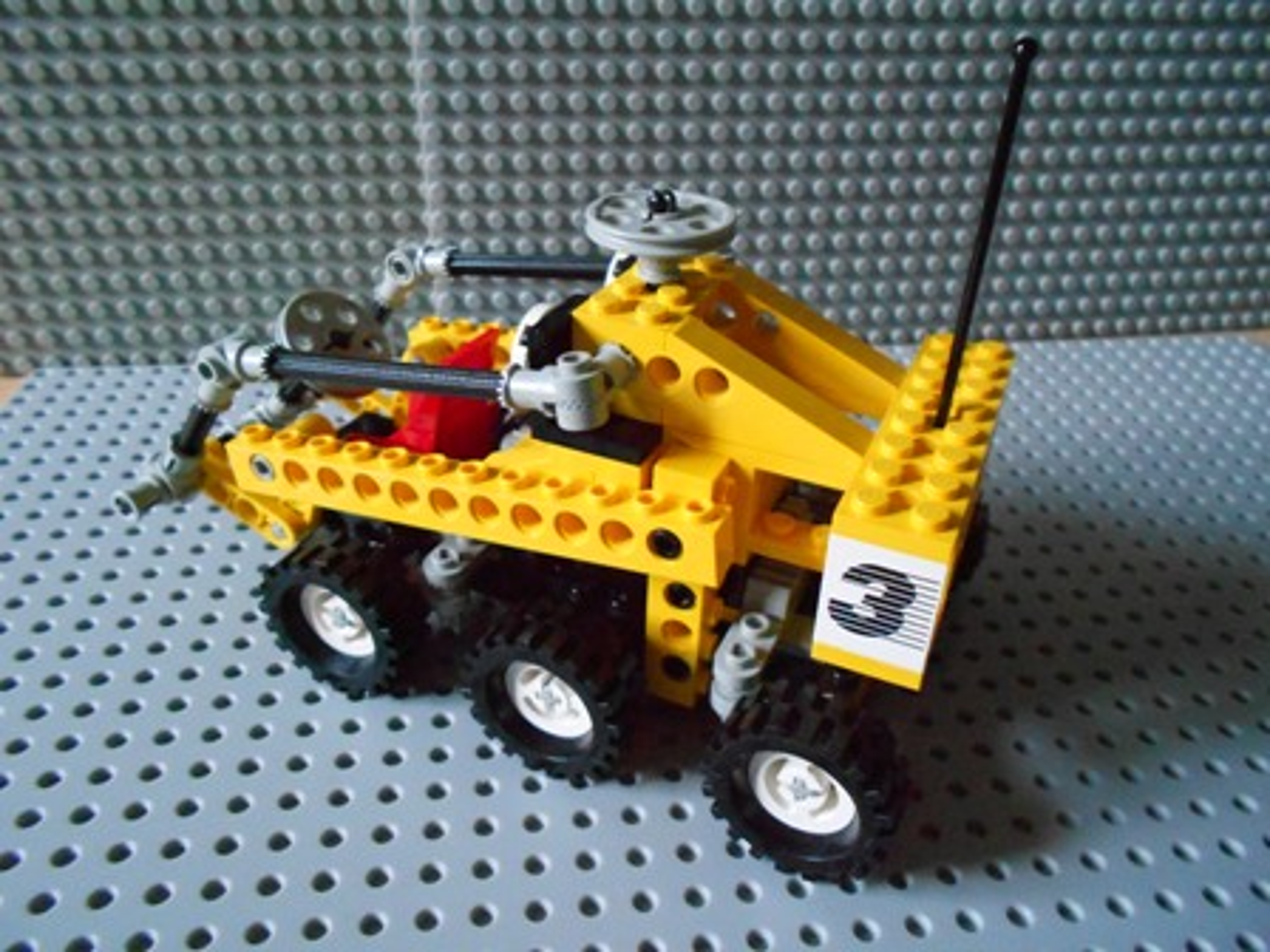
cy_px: 476
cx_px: 635
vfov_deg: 53.1
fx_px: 954
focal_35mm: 26
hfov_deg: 67.3
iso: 800
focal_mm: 4.6
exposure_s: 1/15
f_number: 3.2
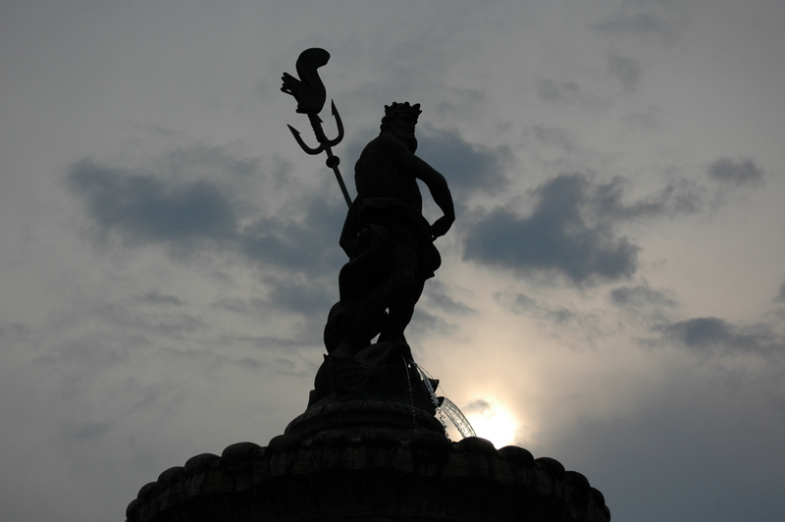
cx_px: 392
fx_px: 2157
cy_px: 261
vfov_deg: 13.8
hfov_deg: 20.6
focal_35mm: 99
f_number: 5.6
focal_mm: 66
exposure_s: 1/2500
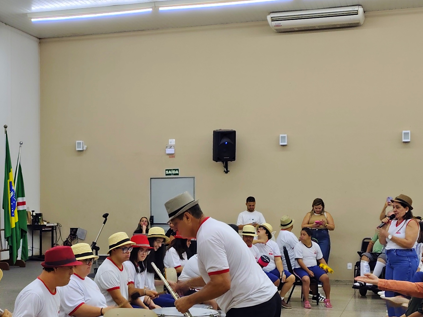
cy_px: 199
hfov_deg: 29.4
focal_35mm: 65
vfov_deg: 22.5
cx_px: 117
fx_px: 794
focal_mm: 4.71
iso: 356
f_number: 1.7
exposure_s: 1/40.1
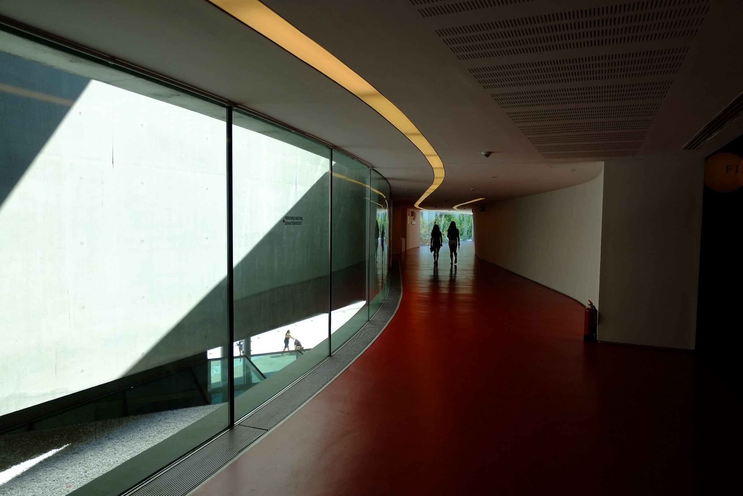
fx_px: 495
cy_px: 248
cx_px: 372
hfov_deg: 73.7
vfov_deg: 53.1
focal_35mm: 24
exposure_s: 1/320
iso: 200
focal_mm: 16
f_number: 3.5
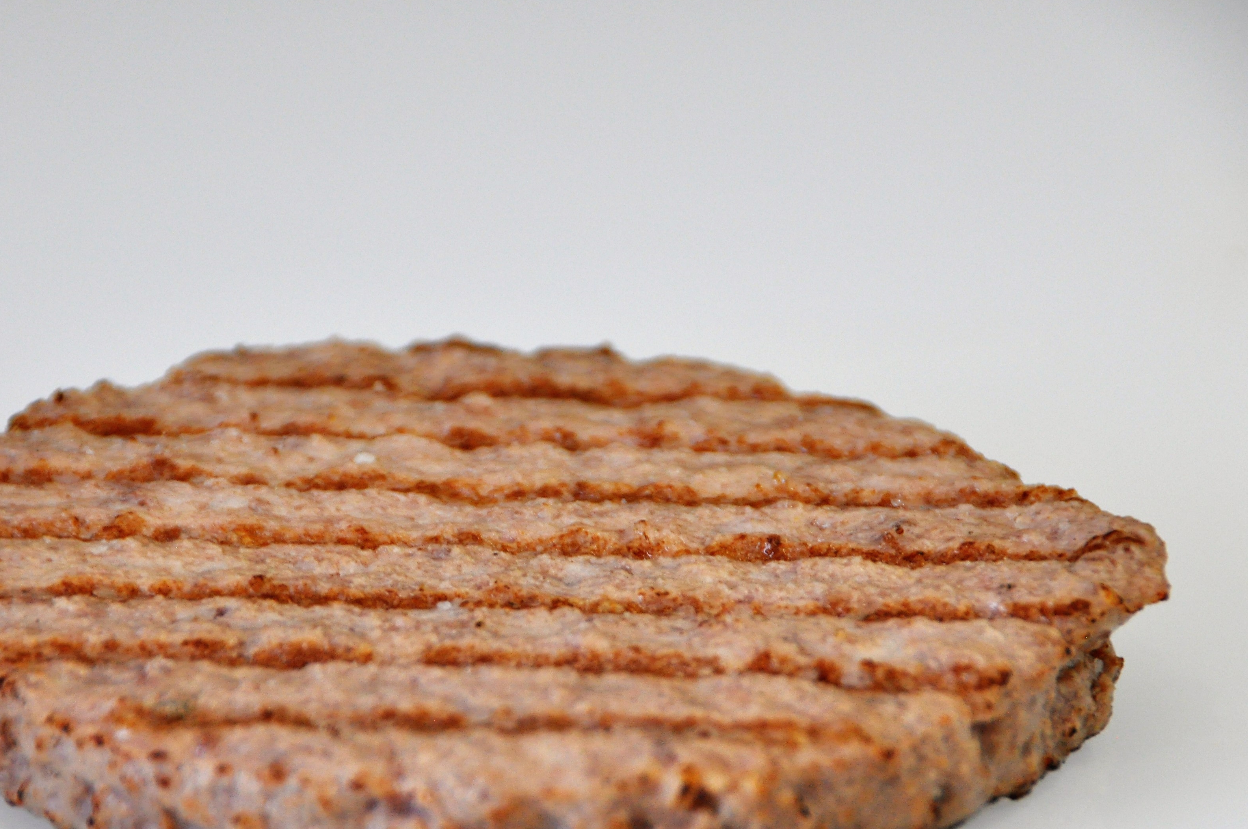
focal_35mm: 264
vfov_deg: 5.2
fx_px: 9142
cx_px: 514
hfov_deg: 7.8
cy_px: 537
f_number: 5.6
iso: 1000
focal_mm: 130
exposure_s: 1/125
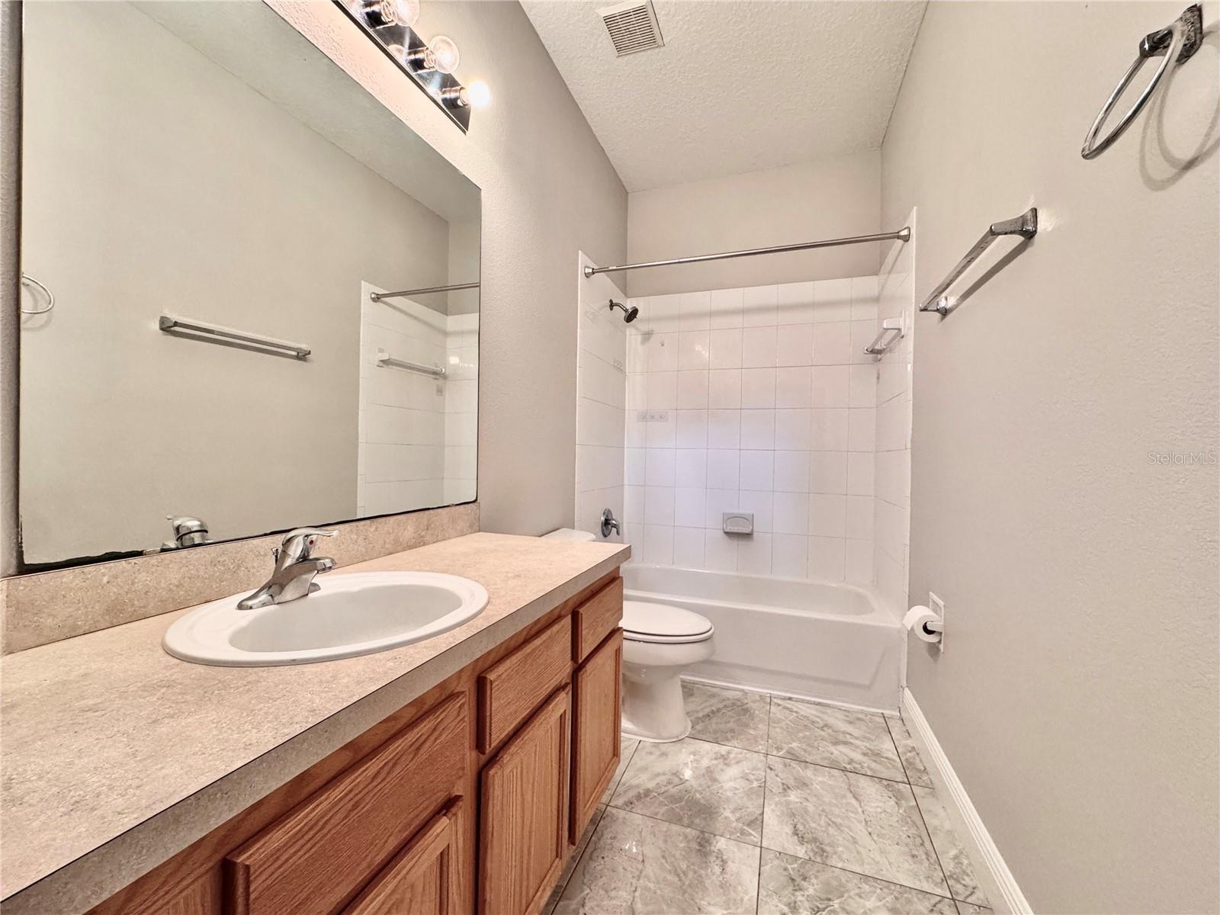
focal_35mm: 14
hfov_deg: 102.1
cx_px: 610
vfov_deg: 85.7
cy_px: 458
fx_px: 493
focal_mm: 2.22
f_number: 2.2
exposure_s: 1/120
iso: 320
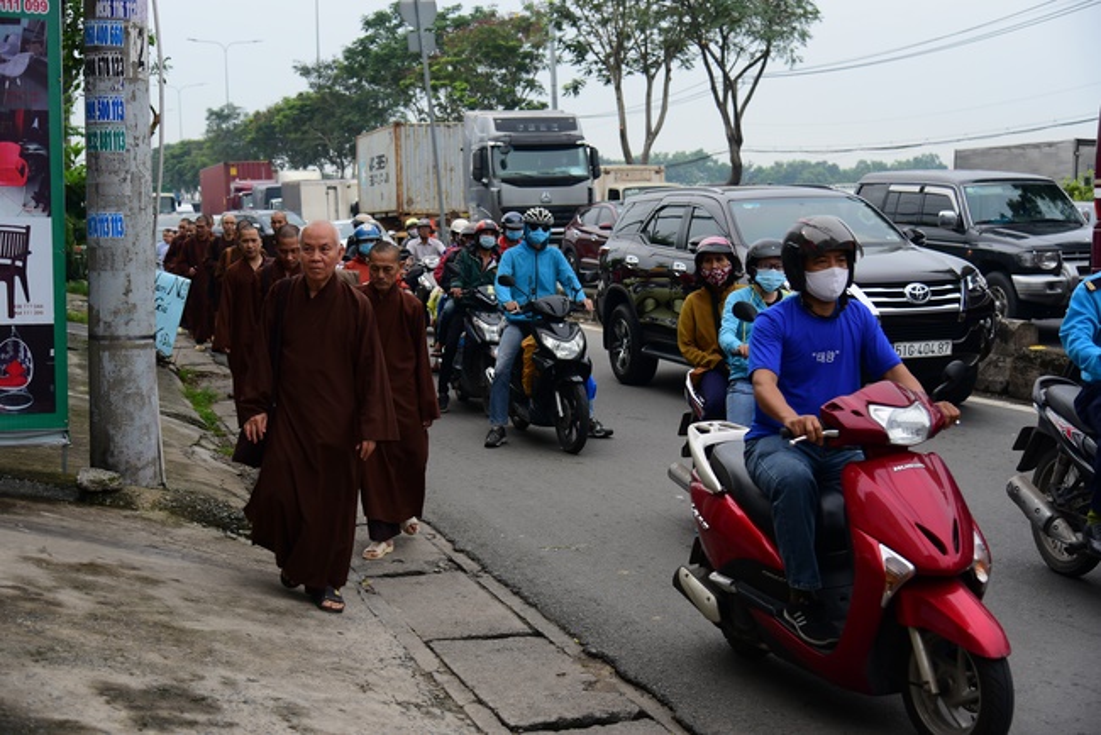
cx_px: 550
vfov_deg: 27.0
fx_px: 1530
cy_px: 368
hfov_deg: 39.6
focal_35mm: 50
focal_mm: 50
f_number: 4
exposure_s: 1/1000
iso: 320
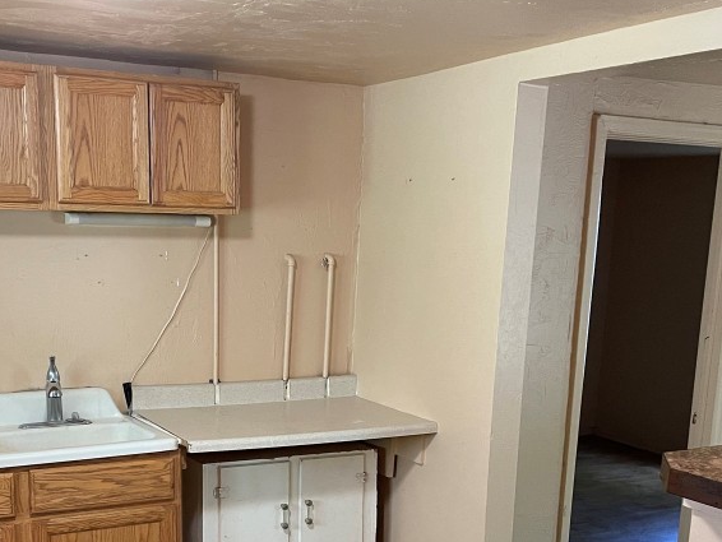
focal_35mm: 47
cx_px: 324
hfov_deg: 40.4
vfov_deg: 30.2
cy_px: 431
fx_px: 981
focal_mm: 5.1
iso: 400
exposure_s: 1/60
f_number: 1.6
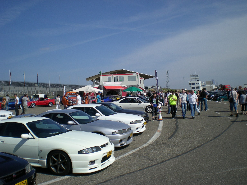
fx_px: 271
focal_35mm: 38
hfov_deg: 49.0
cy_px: 92
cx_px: 124
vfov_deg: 37.7
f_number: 4.6
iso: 50
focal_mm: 6.3
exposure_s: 1/767
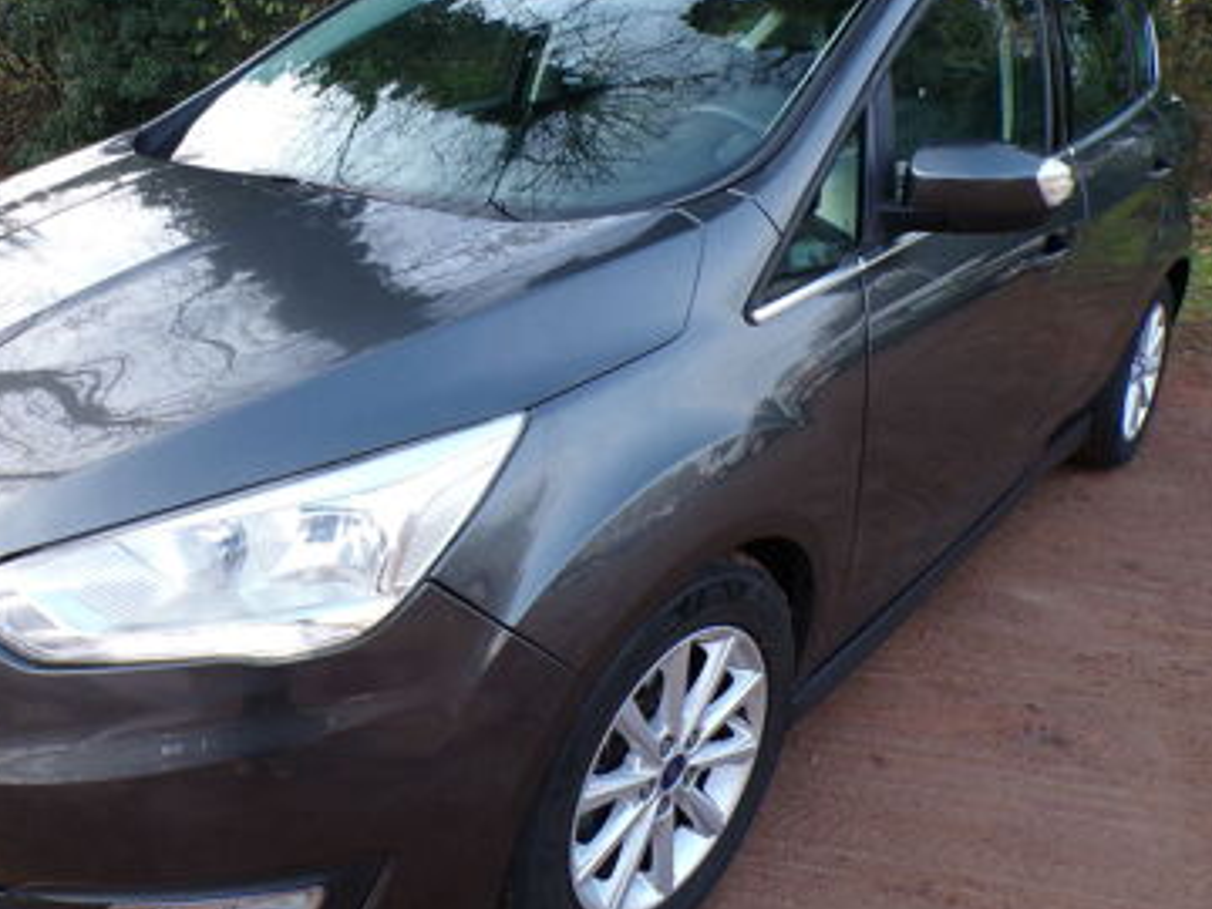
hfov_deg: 56.2
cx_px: 458
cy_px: 367
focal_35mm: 32
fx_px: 1120
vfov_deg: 44.0
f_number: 4.4
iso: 100
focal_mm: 4.3
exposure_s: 1/58
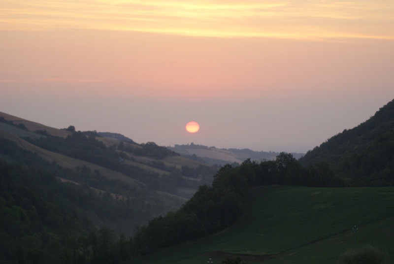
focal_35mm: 128
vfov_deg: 10.8
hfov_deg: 16.0
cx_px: 197
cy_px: 132
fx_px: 1397
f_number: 4.5
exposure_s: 1/160
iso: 160
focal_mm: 85
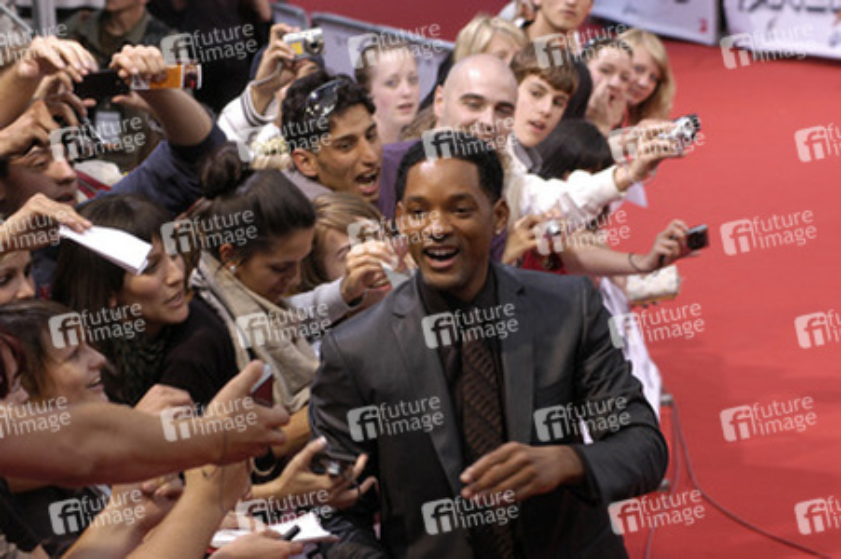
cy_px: 280
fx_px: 2976
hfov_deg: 16.1
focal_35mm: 128
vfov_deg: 10.7
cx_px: 420
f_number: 5.6
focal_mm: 85
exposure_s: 1/100
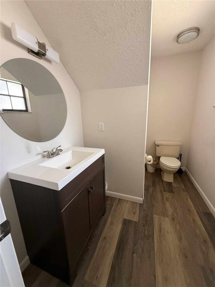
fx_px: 116
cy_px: 144
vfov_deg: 102.1
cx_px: 108
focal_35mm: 14
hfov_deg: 85.7
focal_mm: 2.22
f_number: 2.2
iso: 320
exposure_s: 1/66
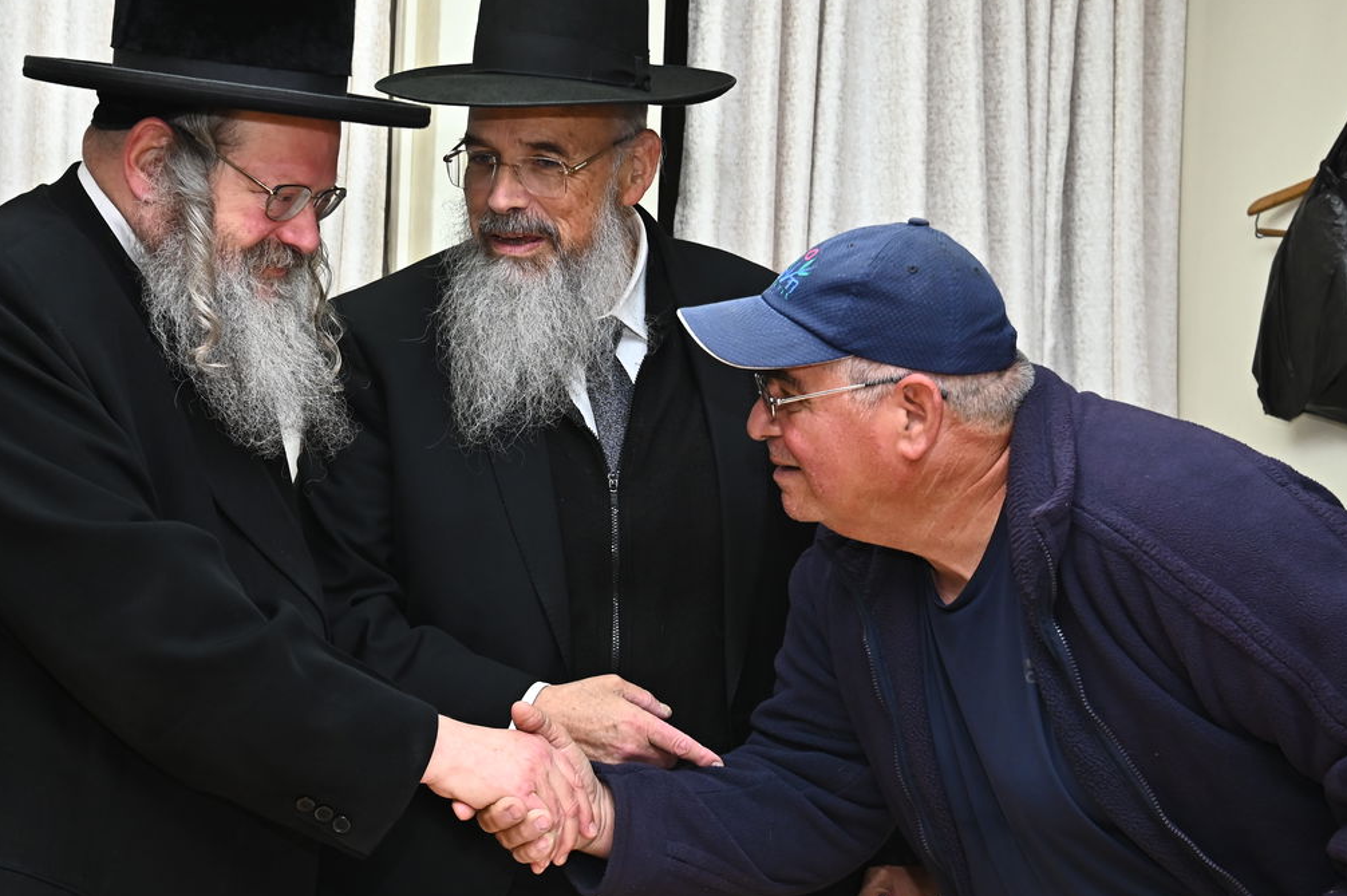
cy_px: 435
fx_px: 2393
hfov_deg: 31.4
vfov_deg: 21.2
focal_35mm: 64
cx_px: 629
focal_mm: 46
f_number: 7.1
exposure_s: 1/200
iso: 1600
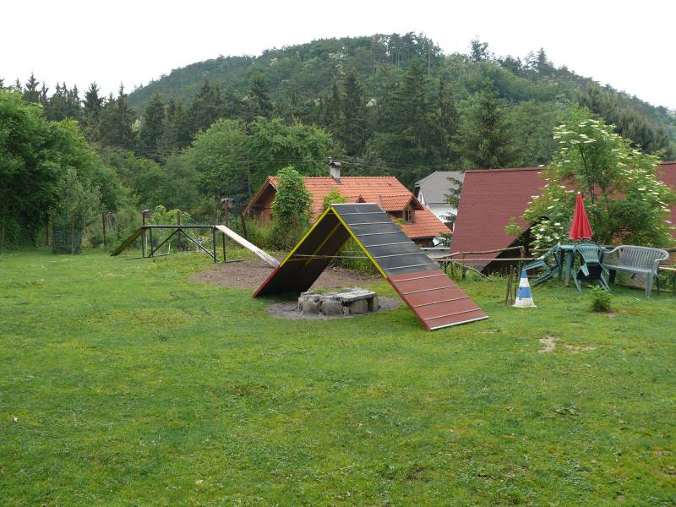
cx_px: 338
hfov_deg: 52.6
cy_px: 254
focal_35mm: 35
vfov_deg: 40.7
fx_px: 683
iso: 100
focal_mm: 7.4
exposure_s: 1/125
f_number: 4
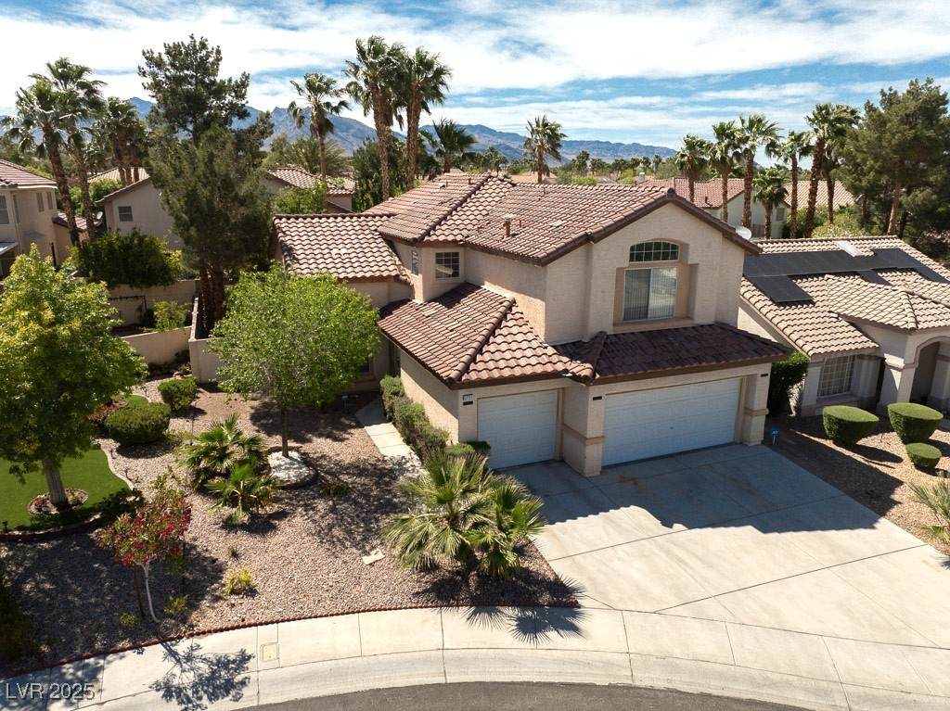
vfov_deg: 56.8
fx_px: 658
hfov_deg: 71.6
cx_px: 475
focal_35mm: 24
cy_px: 356
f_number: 4
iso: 190
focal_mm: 12.29
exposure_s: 1/2000
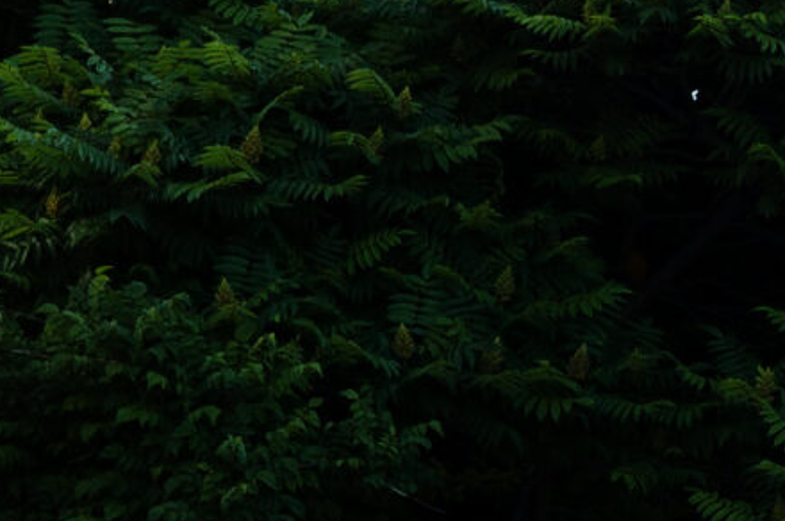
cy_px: 10
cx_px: 1830
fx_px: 10778
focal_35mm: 495
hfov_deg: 4.1
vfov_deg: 2.8
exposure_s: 1/2000
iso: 200
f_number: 3.5
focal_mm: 85
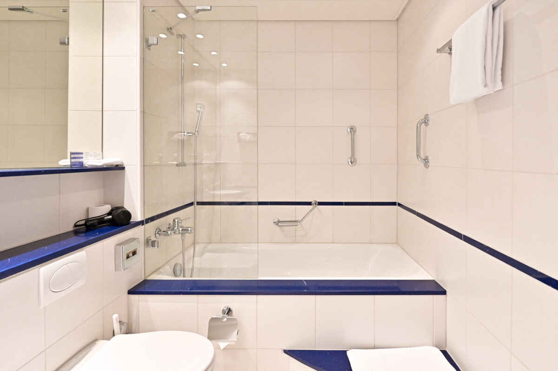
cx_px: 279
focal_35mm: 19
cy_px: 186
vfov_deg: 64.5
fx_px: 294
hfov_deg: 87.0
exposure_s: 1/80
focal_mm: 19
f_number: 4
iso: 1000
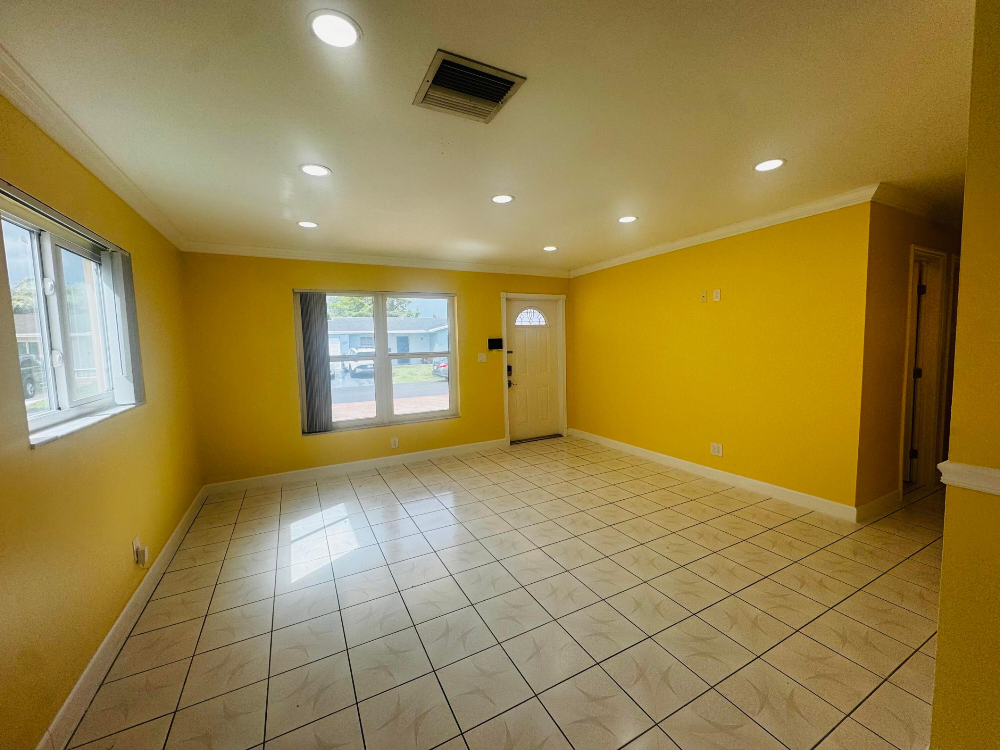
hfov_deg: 102.1
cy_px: 375
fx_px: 404
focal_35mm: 14
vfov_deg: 85.7
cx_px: 500
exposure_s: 1/320
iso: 40
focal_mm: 2.22
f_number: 2.2
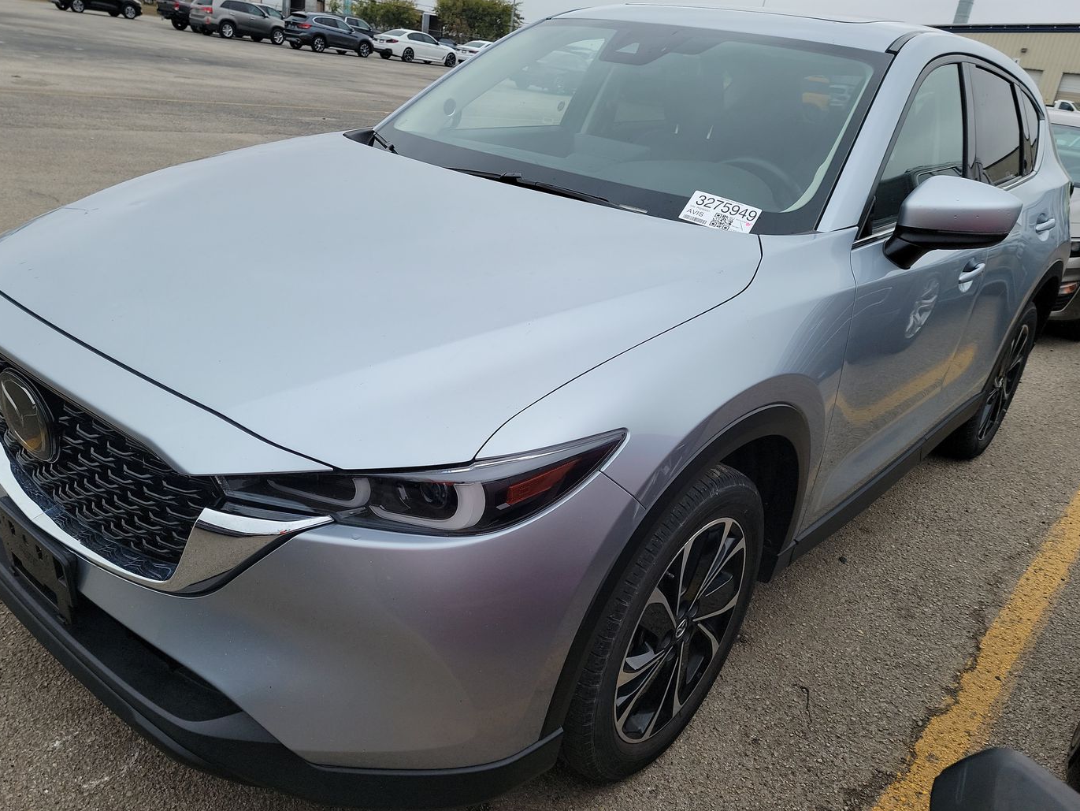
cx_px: 507
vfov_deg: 49.8
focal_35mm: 28
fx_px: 874
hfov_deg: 63.4
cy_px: 422
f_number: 1.8
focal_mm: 6.7
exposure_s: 1/166
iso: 50
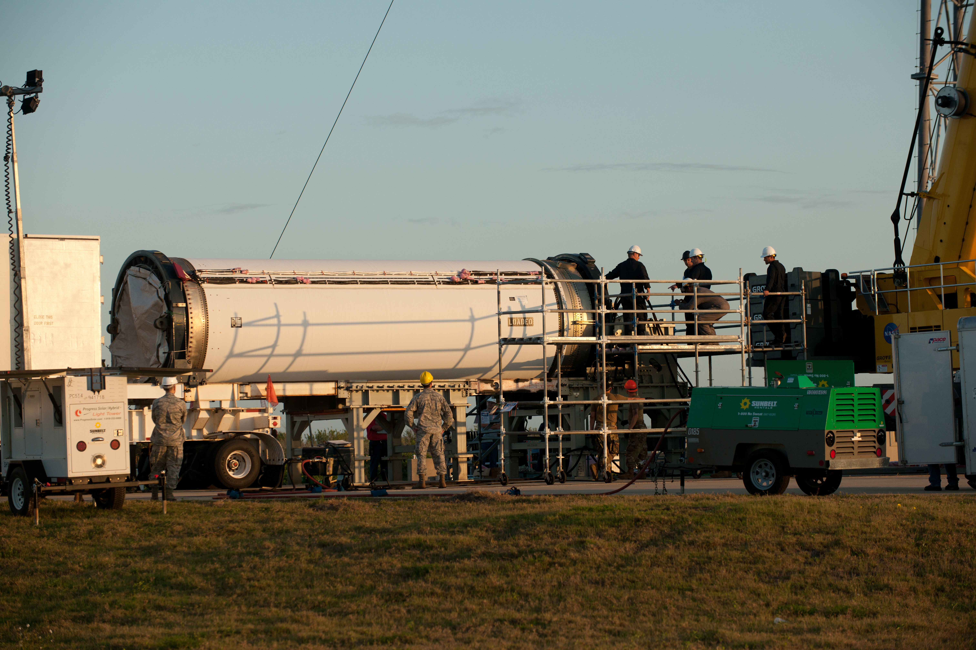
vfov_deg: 10.5
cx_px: 488
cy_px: 325
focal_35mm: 130
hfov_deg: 15.8
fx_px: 3524
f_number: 5.6
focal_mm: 130
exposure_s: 1/1000
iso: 400
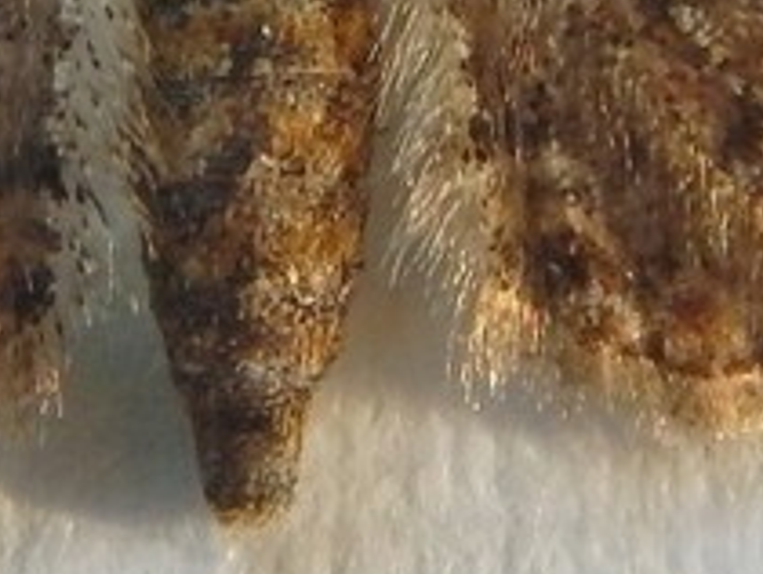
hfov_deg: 4.5
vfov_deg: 3.4
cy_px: -87
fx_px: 9665
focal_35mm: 438
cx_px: 207
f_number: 4.6
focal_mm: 20.5
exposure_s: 1/100
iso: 125
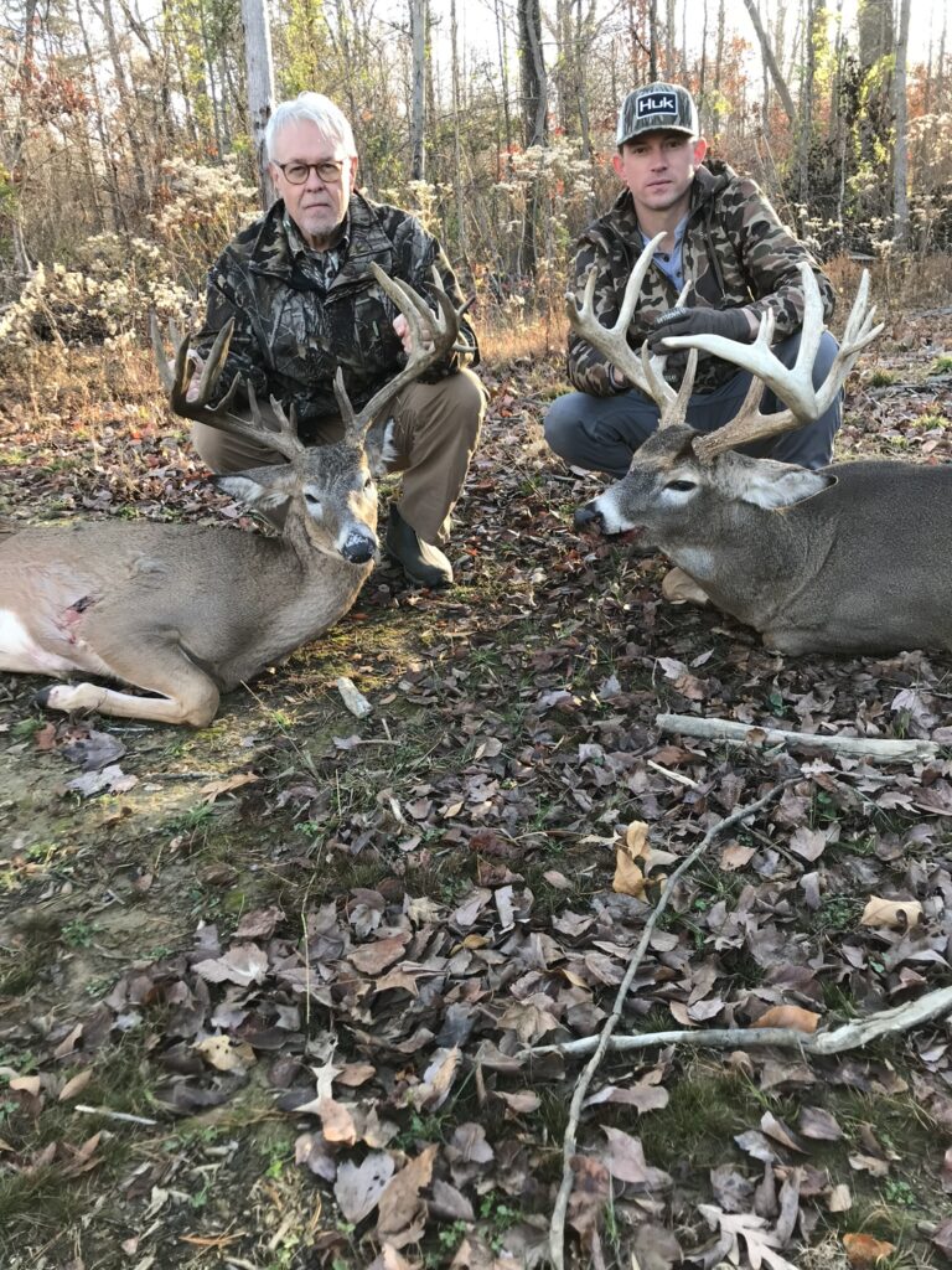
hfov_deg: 49.7
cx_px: 476
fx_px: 1027
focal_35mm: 28
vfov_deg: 63.4
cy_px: 635
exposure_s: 1/120
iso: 32
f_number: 1.8
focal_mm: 3.99
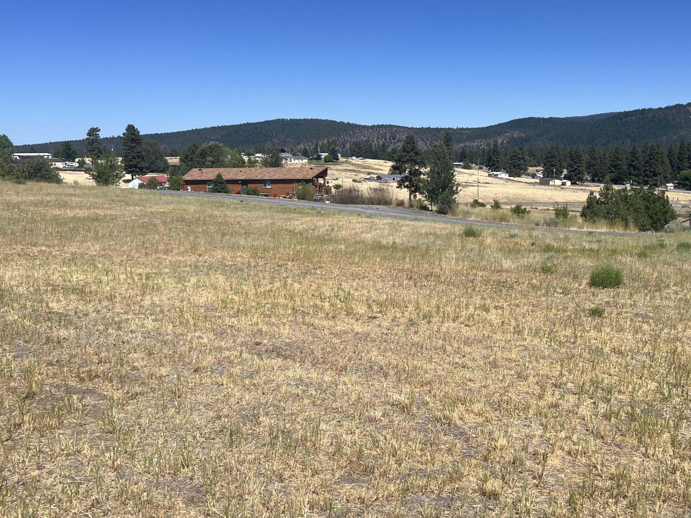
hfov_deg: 52.2
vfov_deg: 40.6
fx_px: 699
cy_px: 222
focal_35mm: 35
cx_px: 423
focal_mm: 5.7
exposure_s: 1/5882
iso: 50
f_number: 1.5
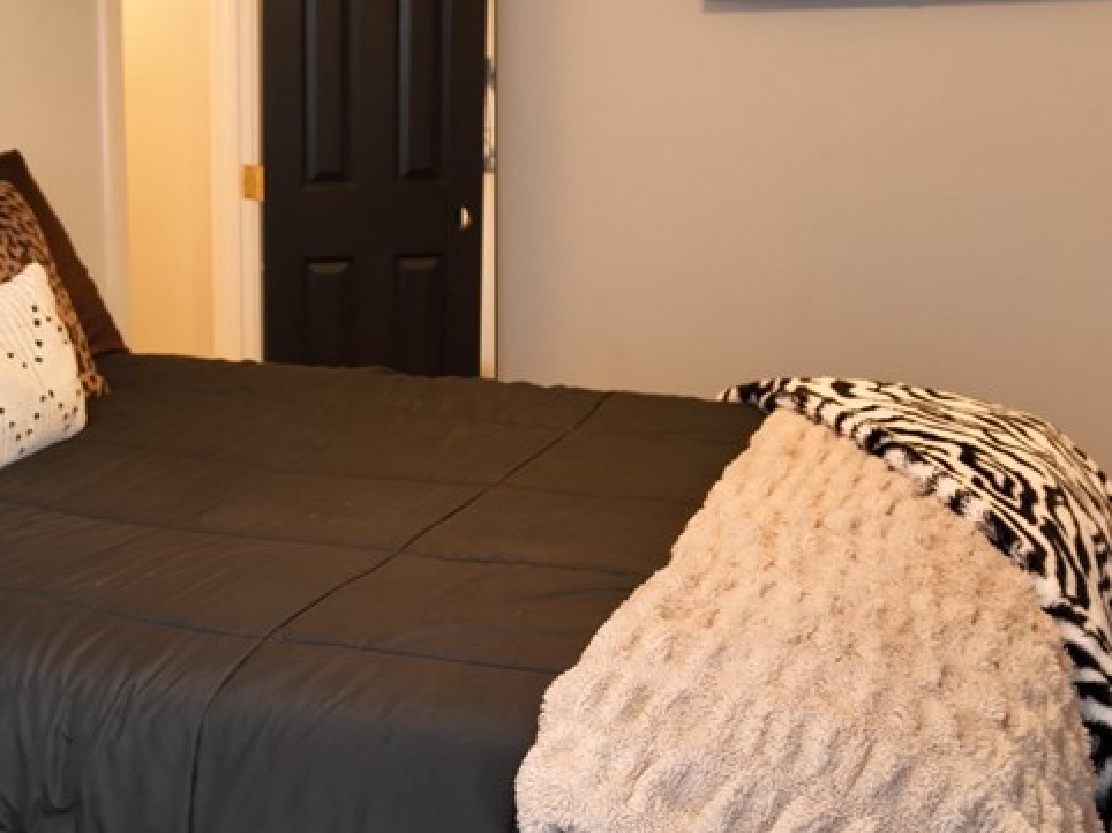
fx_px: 1638
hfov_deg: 36.4
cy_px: 421
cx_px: 240
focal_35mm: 51
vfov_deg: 28.5
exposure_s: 1/15
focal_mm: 12.29
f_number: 2.8
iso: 230
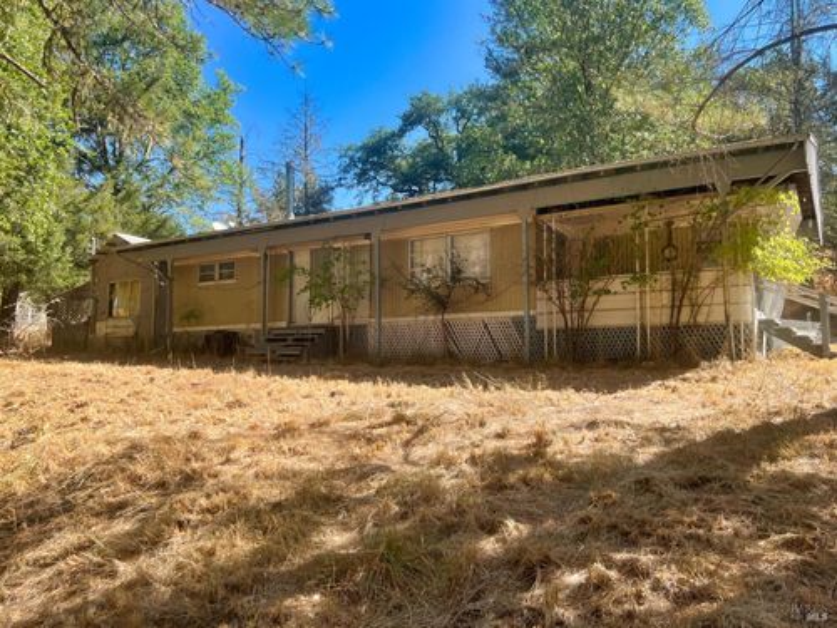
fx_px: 629
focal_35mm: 26
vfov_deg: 53.1
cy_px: 314
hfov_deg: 67.3
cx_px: 418
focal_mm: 5.7
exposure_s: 1/1252
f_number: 1.5
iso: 50
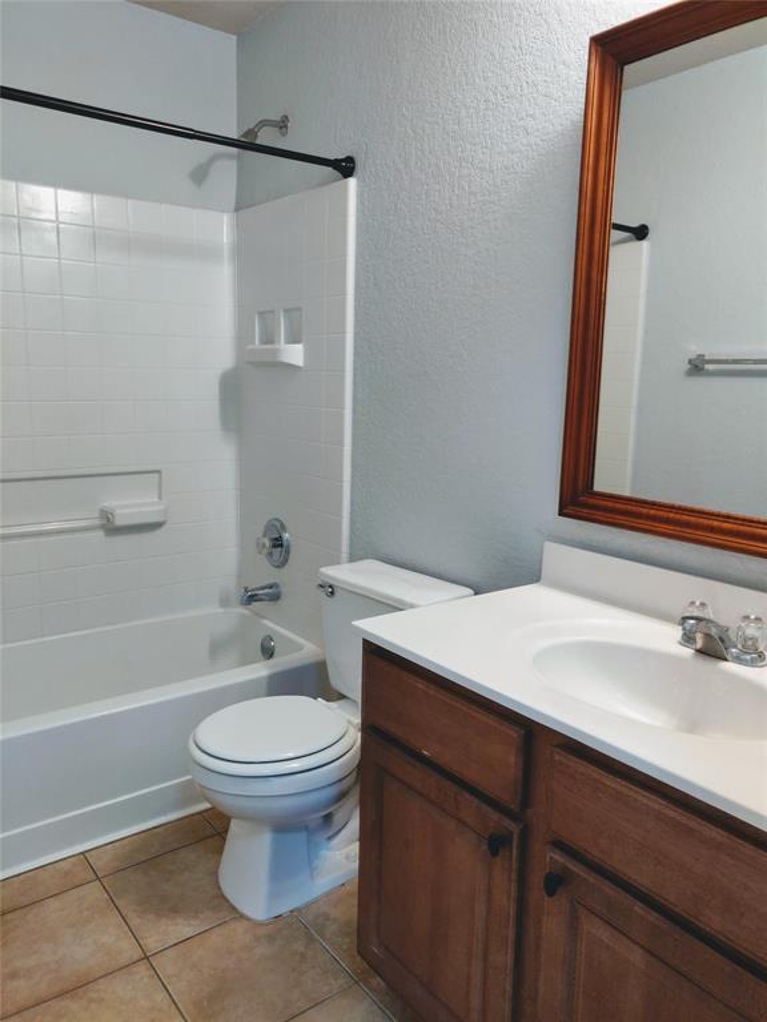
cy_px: 511
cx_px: 384
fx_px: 739
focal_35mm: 25
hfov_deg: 54.9
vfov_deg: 69.4
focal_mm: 4.25
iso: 500
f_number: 1.7
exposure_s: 1/50
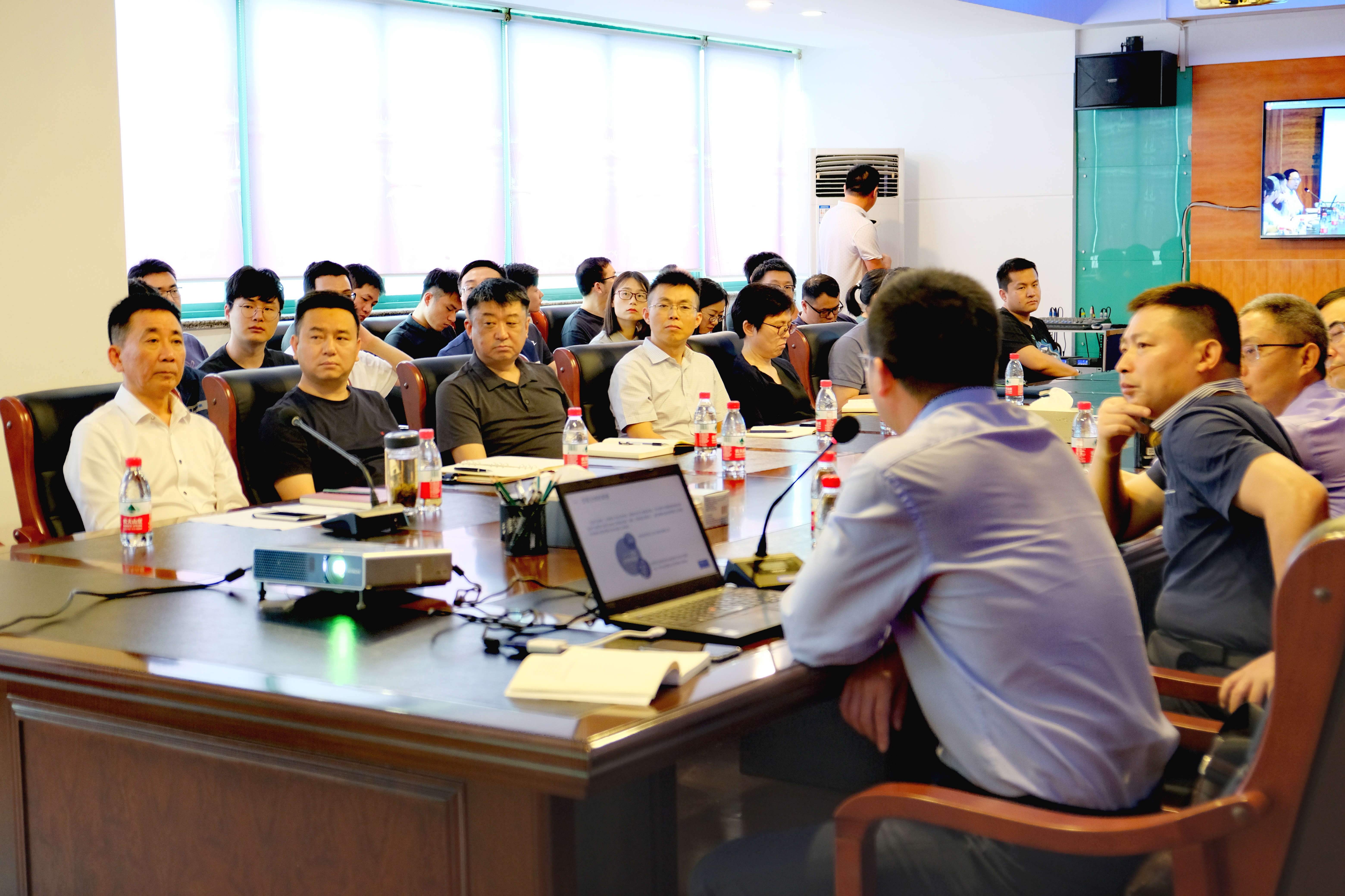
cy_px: 448
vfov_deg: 26.5
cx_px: 672
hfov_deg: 38.9
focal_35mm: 51
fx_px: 1905
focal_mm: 34.3
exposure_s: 1/30
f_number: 3.6
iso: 1250
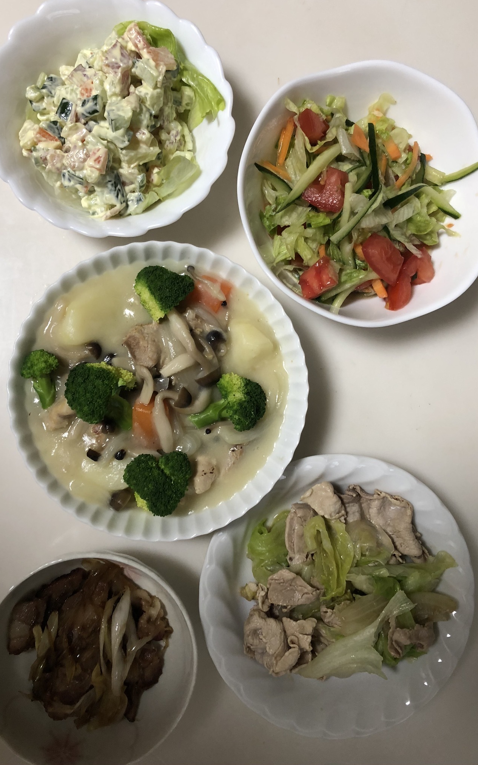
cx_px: 226
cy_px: 380
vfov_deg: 62.9
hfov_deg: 41.8
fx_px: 625
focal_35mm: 30
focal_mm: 3.99
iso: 50
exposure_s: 1/17
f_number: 1.8
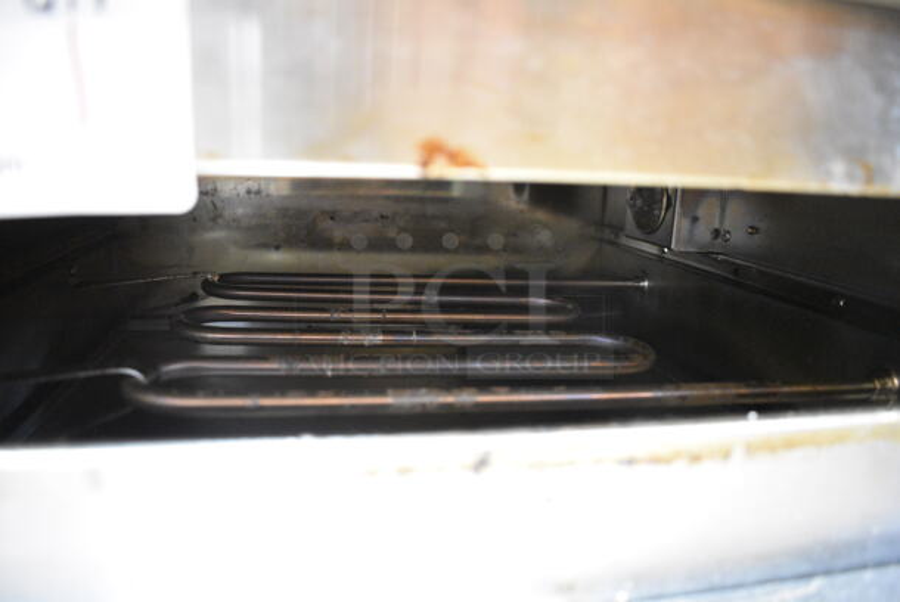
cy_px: 301
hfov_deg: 67.3
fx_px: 676
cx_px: 450
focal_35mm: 27
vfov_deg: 48.0
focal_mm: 18
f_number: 3.5
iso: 4500
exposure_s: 1/30
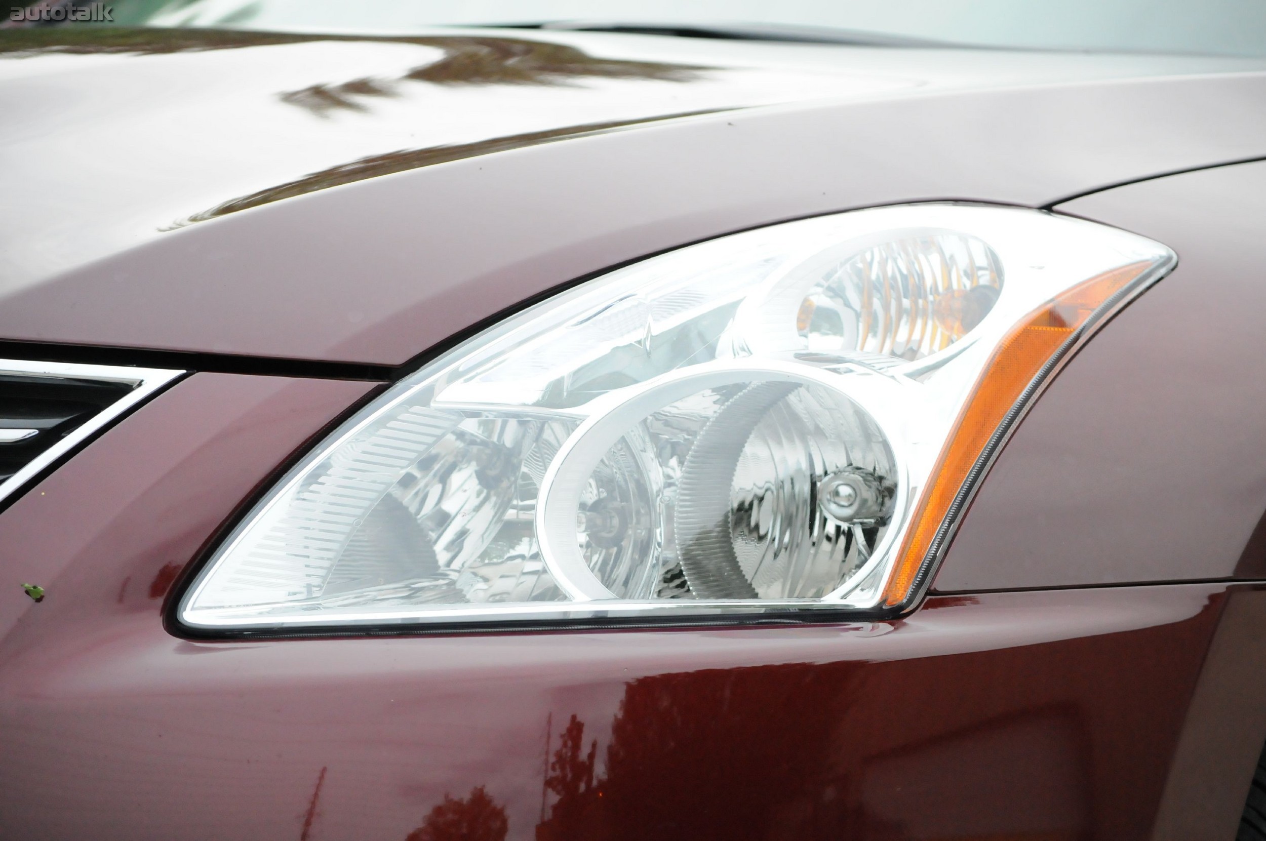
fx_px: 4215
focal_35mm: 120
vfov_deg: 11.4
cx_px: 633
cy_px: 420
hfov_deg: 17.1
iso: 2000
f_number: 5.6
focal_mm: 80
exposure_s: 1/640
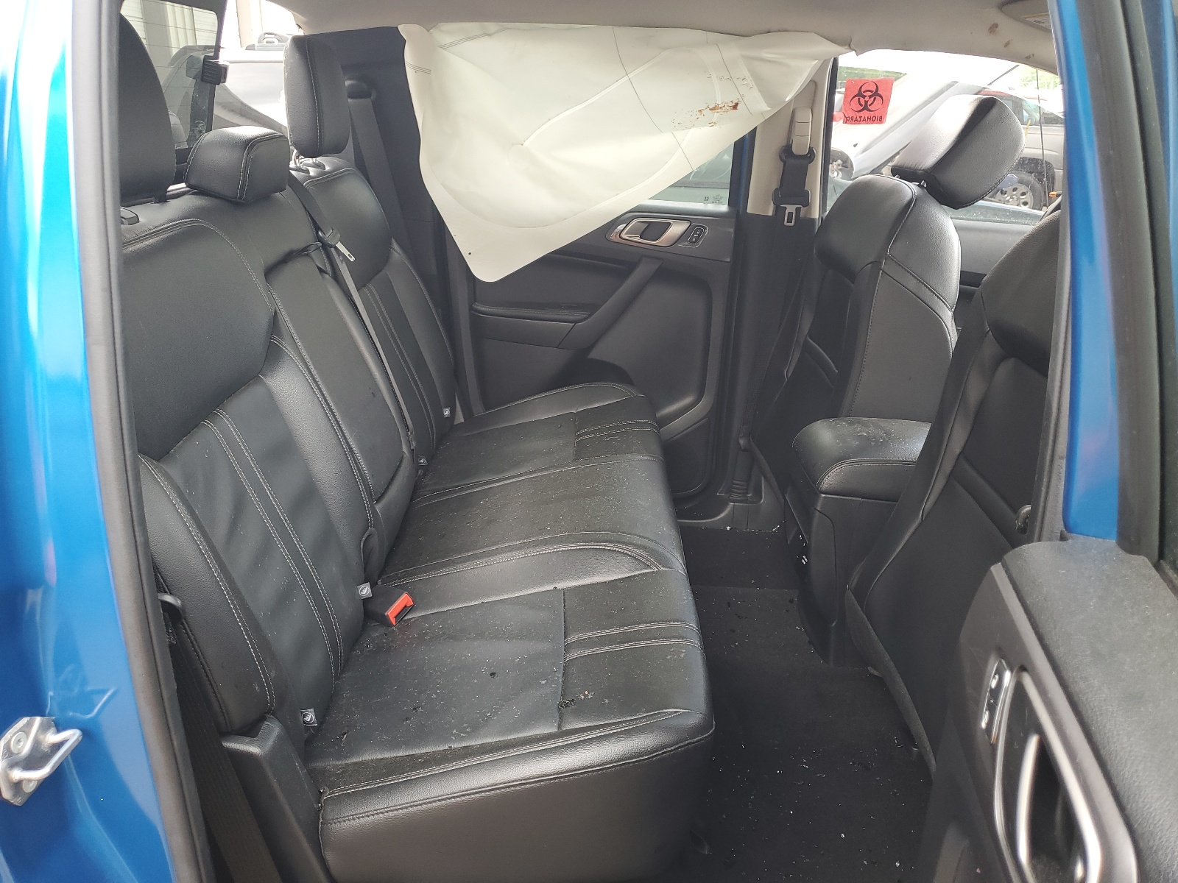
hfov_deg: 67.3
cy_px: 442
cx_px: 589
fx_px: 885
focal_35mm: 26
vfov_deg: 53.1
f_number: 1.5
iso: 55
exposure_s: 1/50
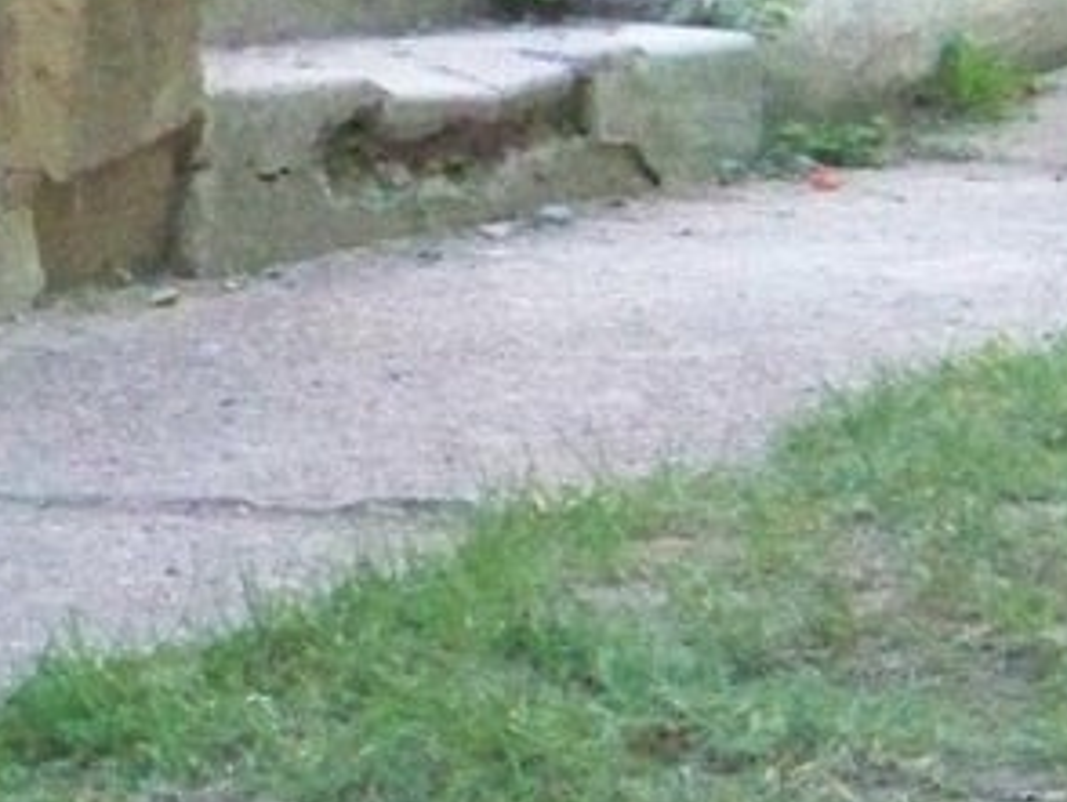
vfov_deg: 9.1
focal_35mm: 163
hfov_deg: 10.9
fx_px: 5028
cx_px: -1170
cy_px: 486
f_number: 2.8
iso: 1250
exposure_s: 1/500
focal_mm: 5.85
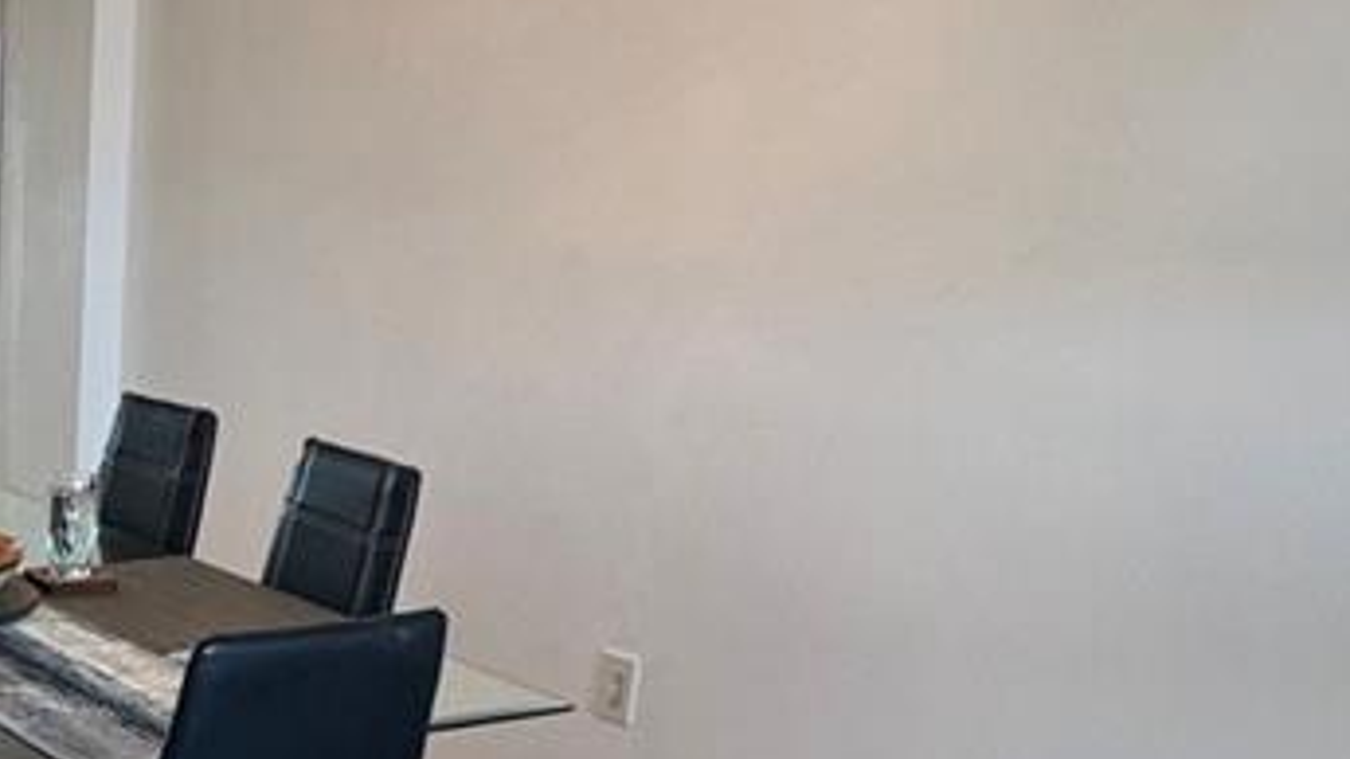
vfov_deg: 21.3
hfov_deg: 33.4
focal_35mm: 53
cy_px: 872
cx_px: -184
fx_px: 1897
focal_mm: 2.22
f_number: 2.2
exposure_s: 1/120
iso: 125
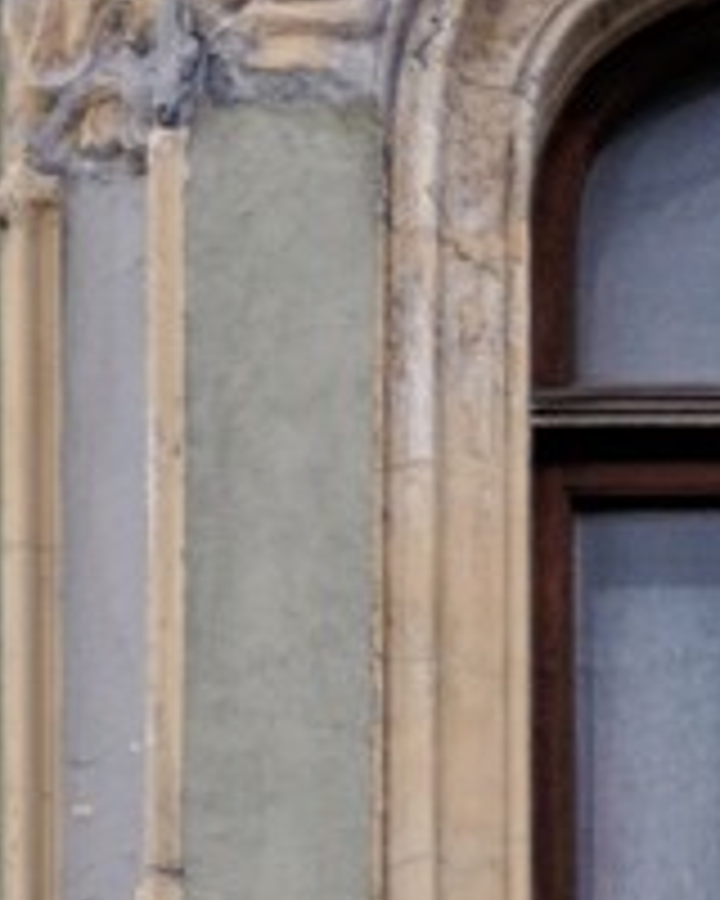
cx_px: 1006
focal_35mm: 347
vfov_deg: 5.6
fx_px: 9246
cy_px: 873
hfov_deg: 4.4
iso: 500
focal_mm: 55
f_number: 5
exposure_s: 1/250
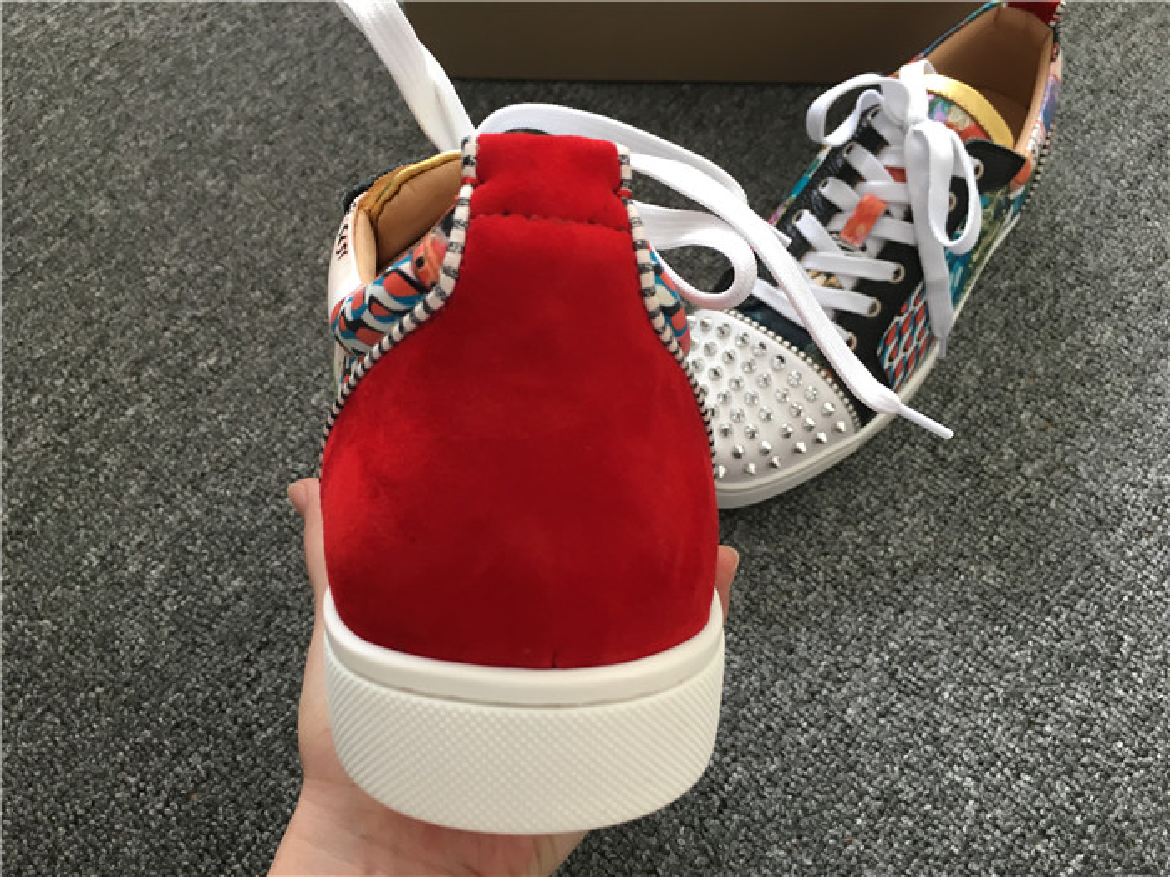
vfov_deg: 48.2
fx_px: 980
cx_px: 585
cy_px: 438
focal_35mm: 29
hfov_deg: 61.7
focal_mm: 4.15
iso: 100
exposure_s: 1/33
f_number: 2.2
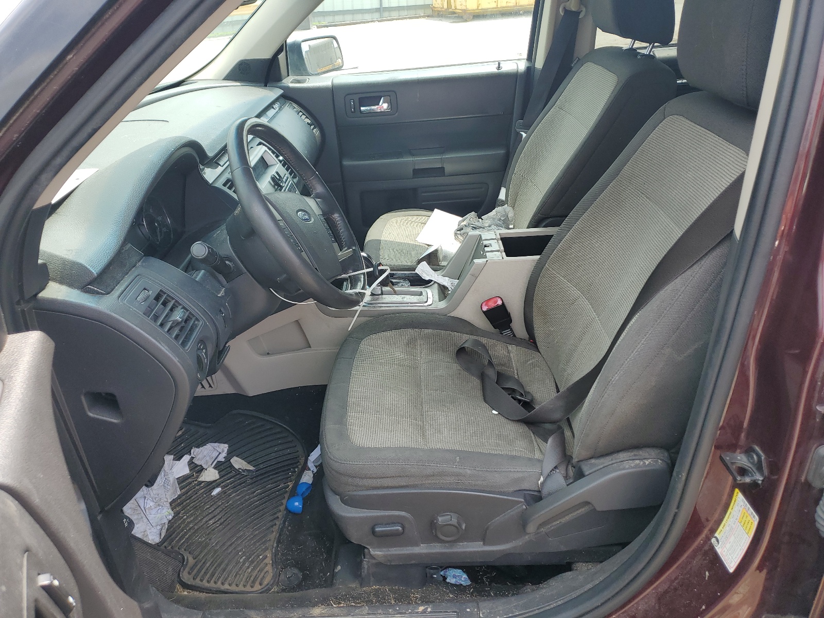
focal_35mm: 26
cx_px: 412
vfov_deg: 53.1
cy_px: 309
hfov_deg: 67.3
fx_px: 619
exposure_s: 1/667
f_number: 1.5
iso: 50
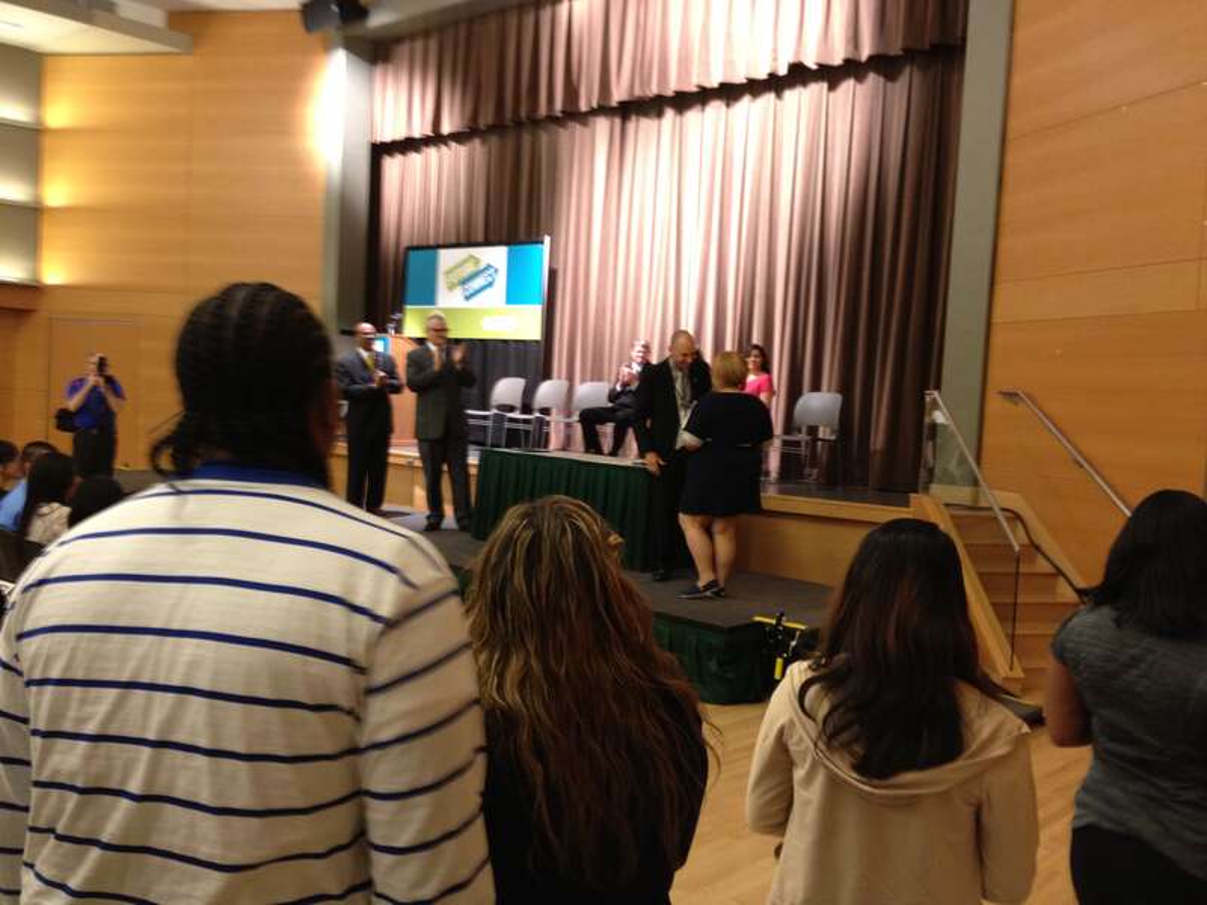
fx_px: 1220
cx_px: 604
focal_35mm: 35
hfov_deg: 52.6
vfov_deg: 40.7
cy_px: 452
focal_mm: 4.28
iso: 200
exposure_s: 1/20
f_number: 2.4
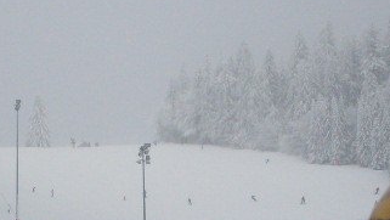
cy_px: 249
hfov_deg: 16.2
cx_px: 146
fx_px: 1366
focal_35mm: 132
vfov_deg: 9.1
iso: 80
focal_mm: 6.3
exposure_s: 1/250
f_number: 8.4
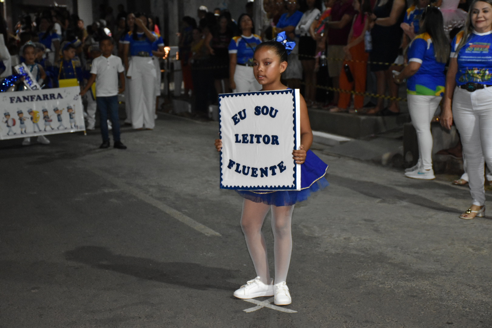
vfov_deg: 18.2
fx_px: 1025
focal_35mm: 75
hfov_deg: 27.0
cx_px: 246
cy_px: 164
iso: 3200
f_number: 4.8
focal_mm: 50
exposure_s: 1/100
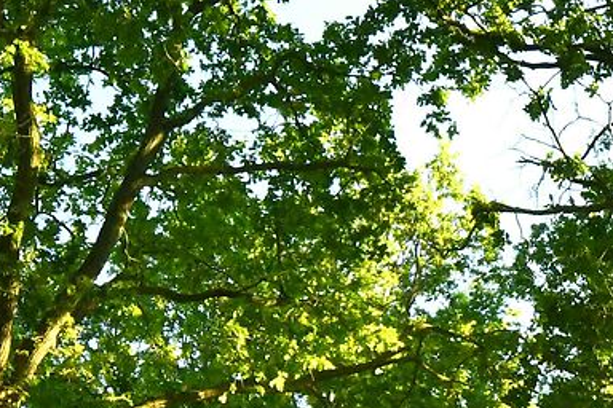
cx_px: 693
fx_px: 1703
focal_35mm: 100
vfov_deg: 13.6
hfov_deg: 19.5
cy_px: 344
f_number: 14
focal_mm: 16
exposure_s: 1/25
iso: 200
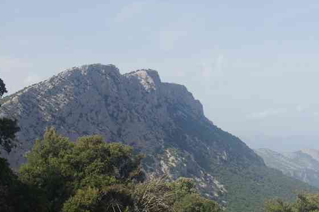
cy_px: 165
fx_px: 779
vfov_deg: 15.5
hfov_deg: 23.0
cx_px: 221
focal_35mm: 88
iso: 200
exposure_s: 1/80
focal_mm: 33
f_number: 11
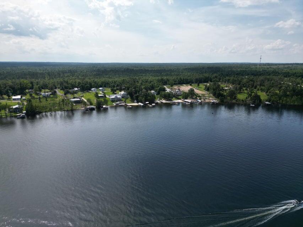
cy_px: 114
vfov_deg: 56.8
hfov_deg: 71.6
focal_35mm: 24
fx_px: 210
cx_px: 152
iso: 130
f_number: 1.7
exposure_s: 1/4000
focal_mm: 6.72
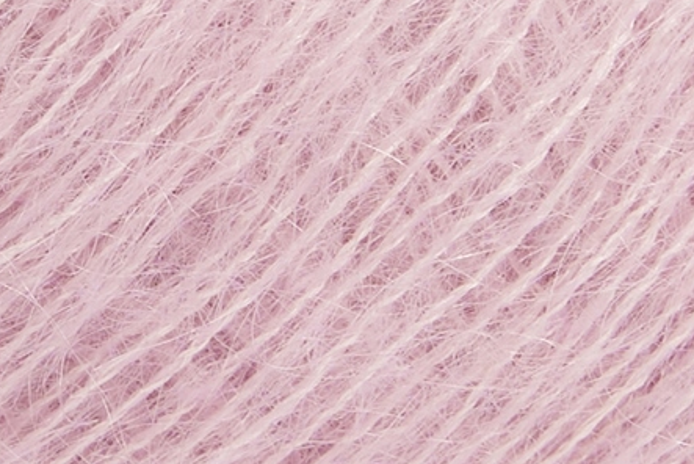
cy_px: -16
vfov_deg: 8.7
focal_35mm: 157
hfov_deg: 13.0
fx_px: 3028
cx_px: 143
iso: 200
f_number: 11
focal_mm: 58
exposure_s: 1/125
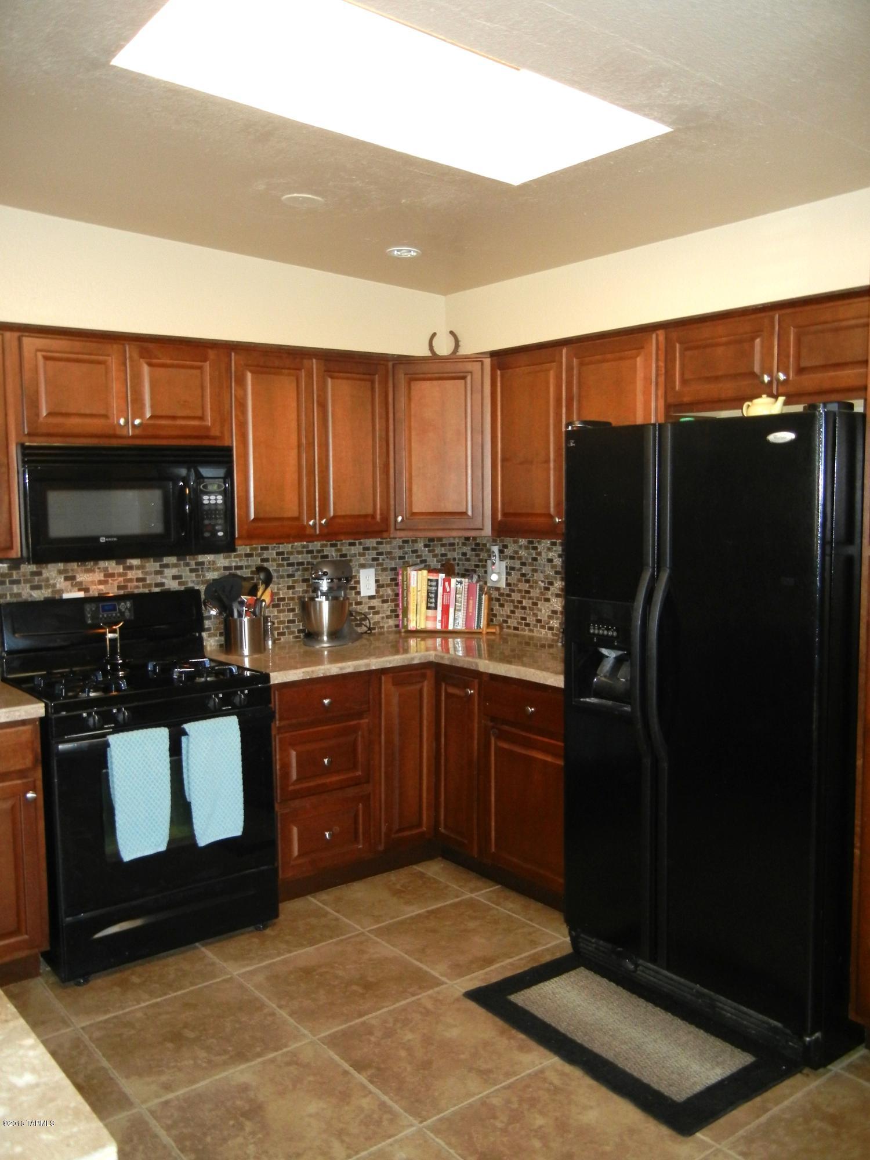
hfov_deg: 46.8
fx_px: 1005
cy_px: 580
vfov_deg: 60.0
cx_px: 435
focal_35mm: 30
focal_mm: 5.4
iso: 320
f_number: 3.5
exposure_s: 1/30
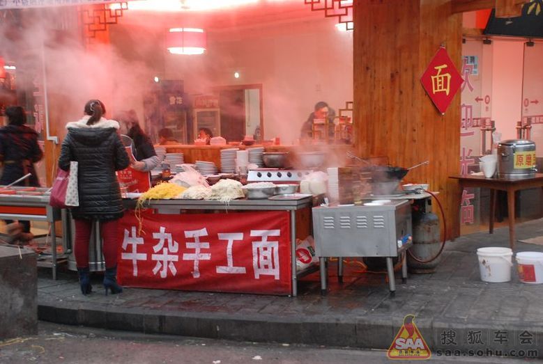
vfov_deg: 25.9
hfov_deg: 37.8
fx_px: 794
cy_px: 182
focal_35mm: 52
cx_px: 272
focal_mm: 35
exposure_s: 1/15
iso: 1000
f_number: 4.5
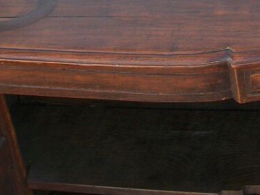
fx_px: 826
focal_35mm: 110
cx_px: 296
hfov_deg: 17.2
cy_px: -49
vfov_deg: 13.1
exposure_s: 1/100
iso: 80
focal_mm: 5.7
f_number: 2.9
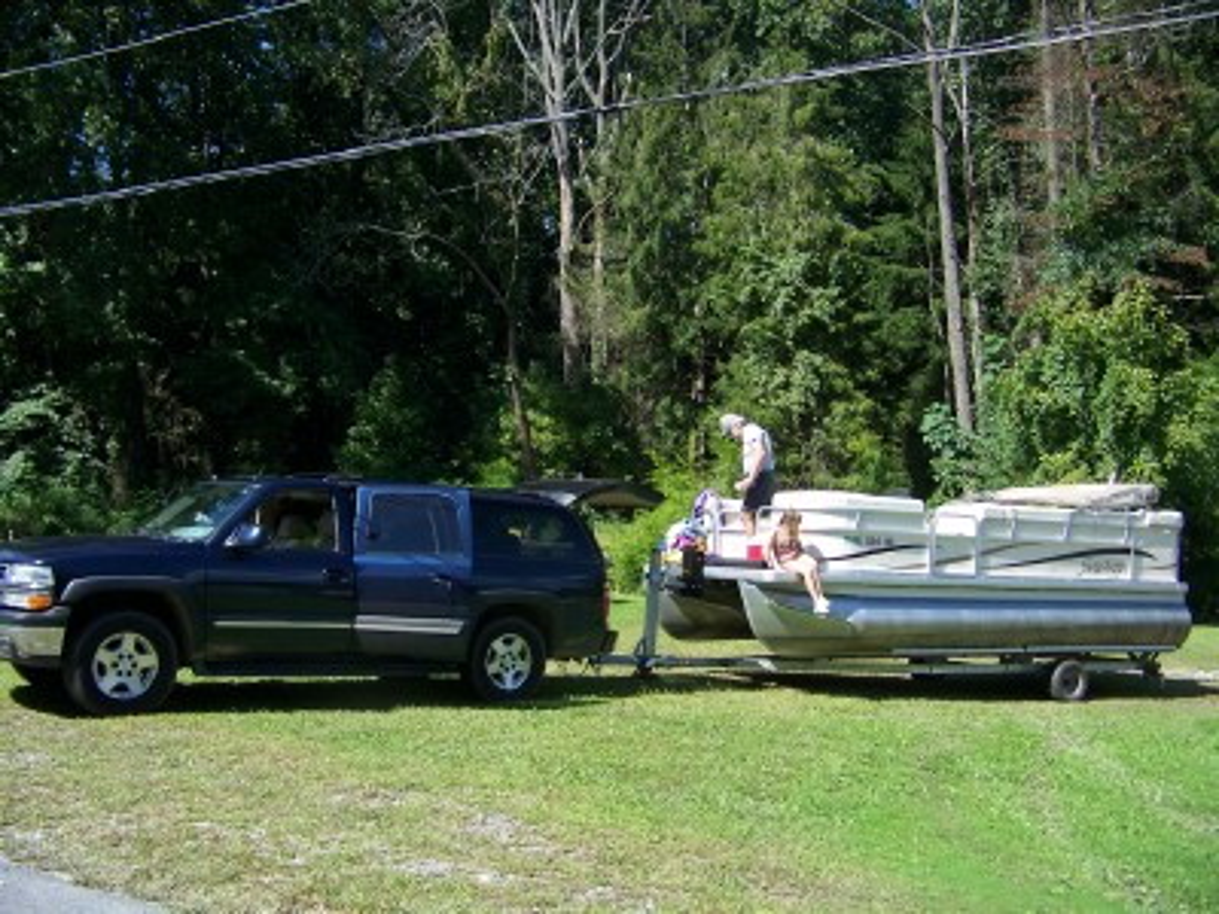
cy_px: 457
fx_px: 1268
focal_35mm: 36
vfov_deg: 39.7
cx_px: 610
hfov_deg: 51.4
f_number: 2.8
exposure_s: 1/400
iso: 64
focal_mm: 5.85
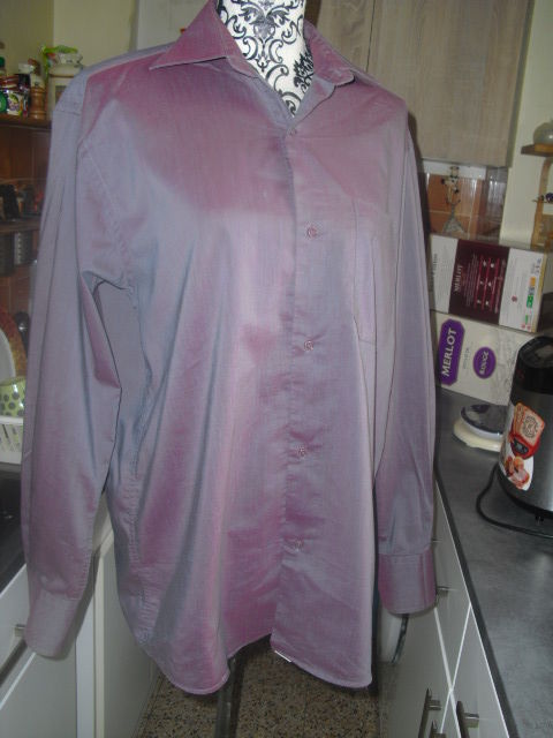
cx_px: 276
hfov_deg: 39.7
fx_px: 767
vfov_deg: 51.4
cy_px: 369
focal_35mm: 36
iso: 100
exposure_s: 1/125
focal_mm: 6.3
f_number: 3.1
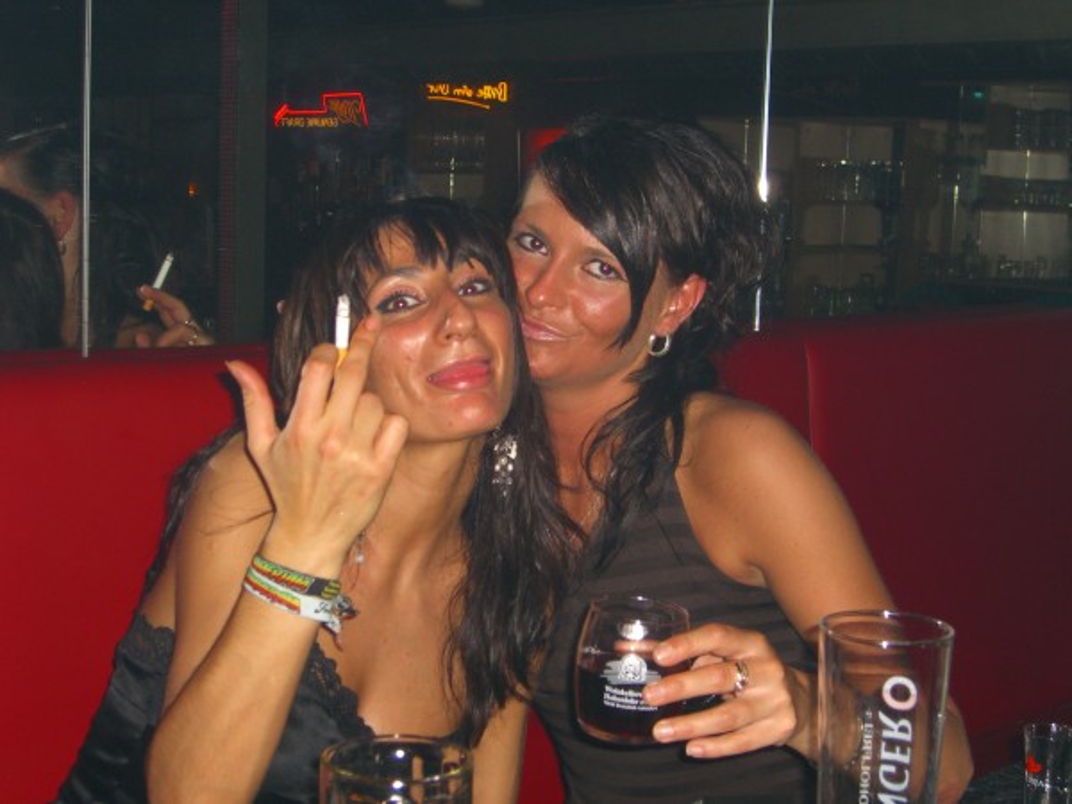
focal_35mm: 57
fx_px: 1765
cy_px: 402
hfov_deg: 33.8
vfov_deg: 25.7
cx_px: 536
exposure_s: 1/60
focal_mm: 11.8
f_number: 3.6
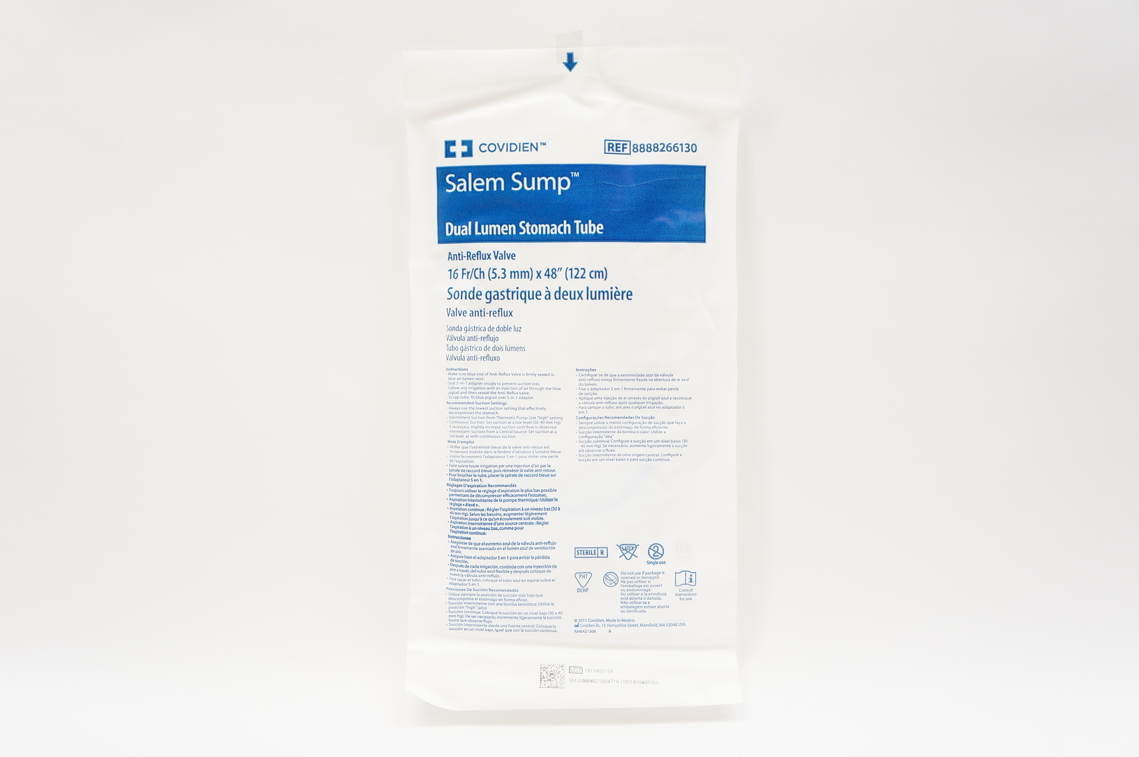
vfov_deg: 39.9
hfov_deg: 57.3
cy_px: 378
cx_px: 570
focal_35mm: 33
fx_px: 1043
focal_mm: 22
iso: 400
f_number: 4.5
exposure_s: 1/80
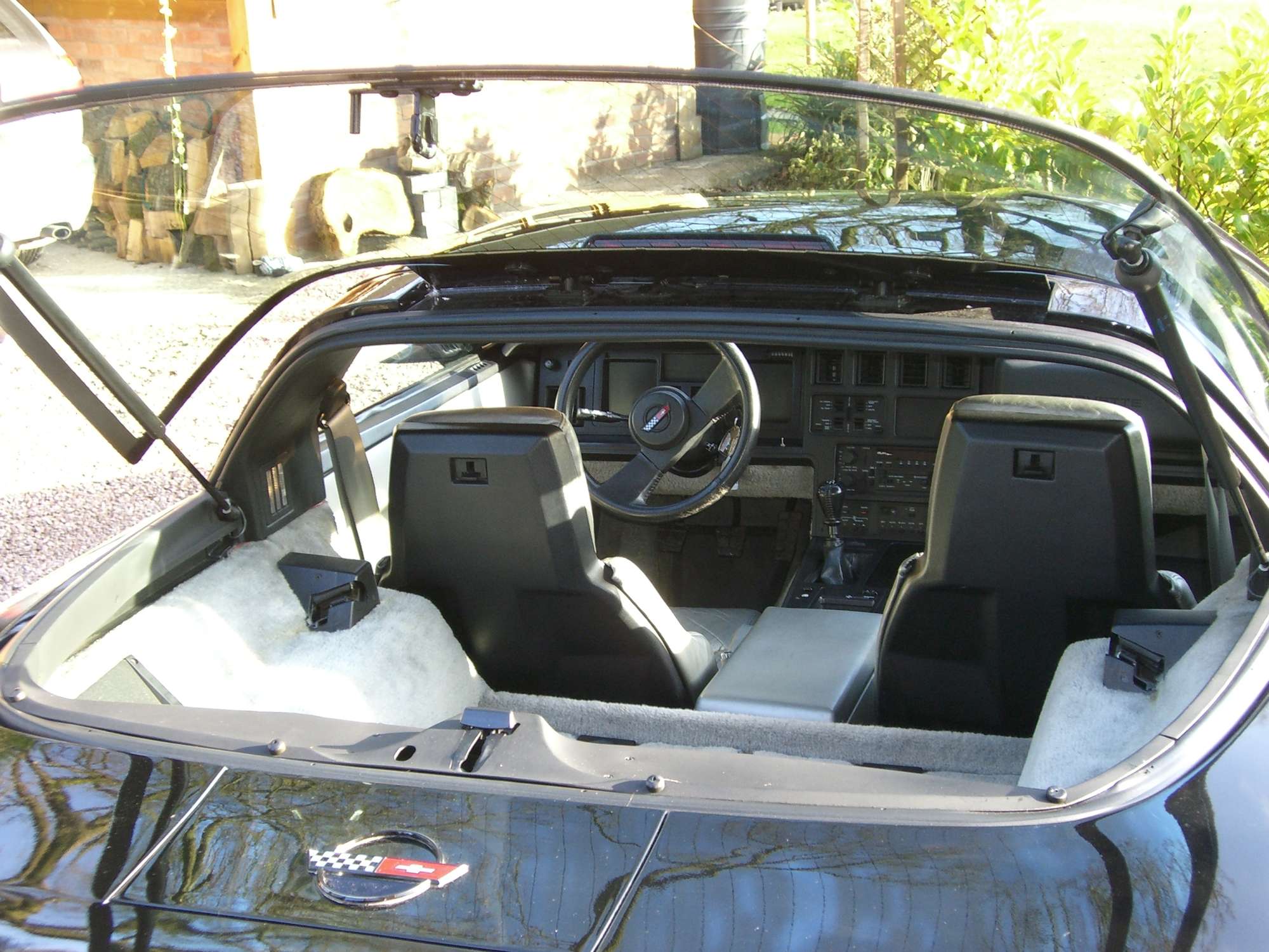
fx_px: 2016
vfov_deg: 26.6
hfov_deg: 34.9
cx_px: 634
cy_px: 476
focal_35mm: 55
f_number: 3.3
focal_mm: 9
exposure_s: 1/60
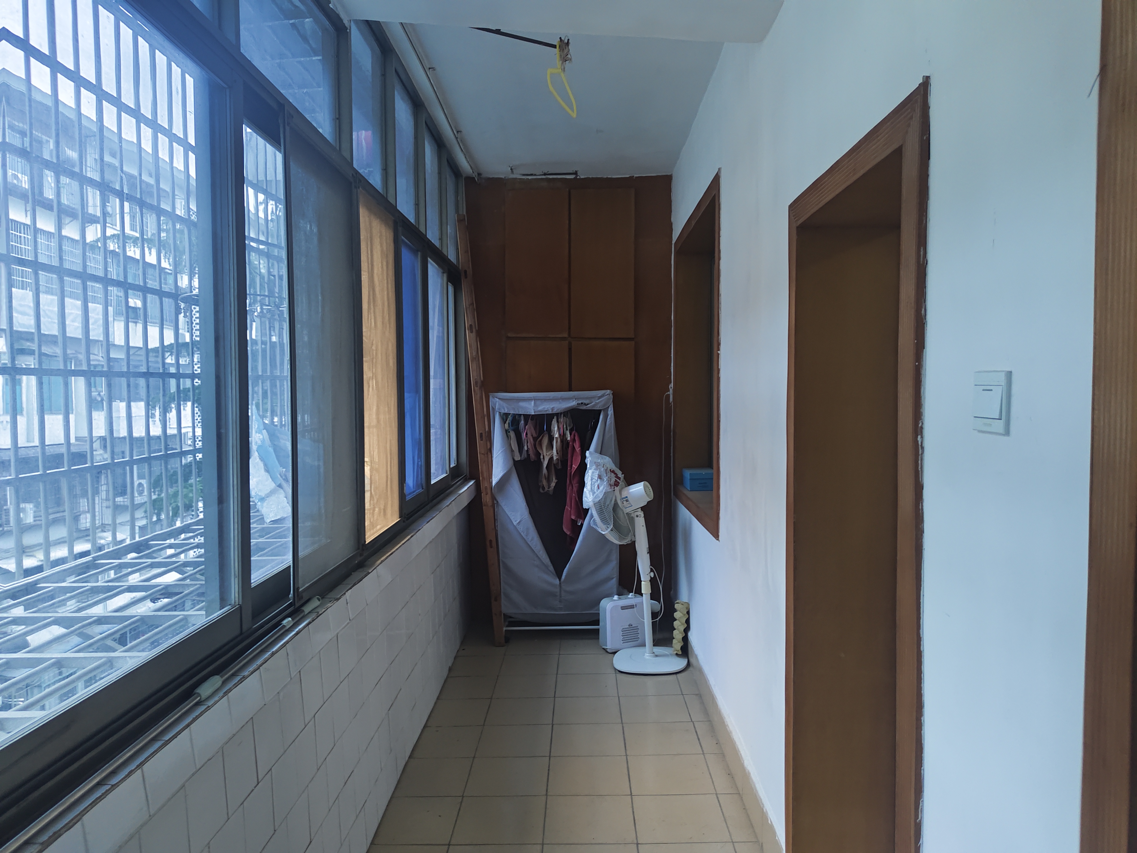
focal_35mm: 24
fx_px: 788
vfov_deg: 56.8
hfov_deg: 71.6
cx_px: 568
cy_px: 426
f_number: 1.88
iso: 762
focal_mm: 5.56
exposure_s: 1/49.8
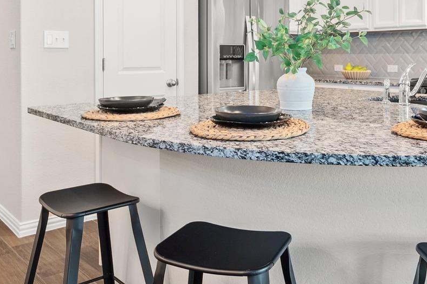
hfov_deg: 47.8
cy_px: 62
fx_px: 478
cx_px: 264
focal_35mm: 40
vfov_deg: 32.4
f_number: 8
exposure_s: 1.6
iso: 250
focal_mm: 15.5
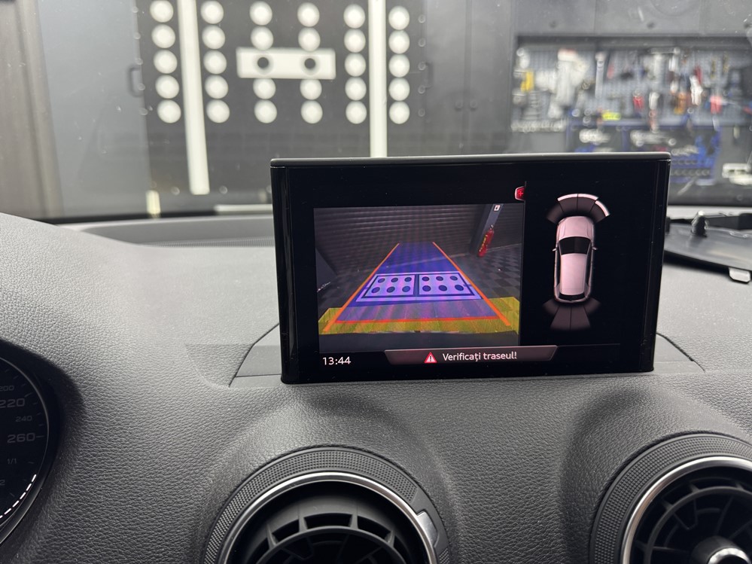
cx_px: 376
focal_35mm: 24
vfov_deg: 56.8
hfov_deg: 71.6
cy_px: 282
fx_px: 521
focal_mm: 6.76
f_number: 1.78
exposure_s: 1/81
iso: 200
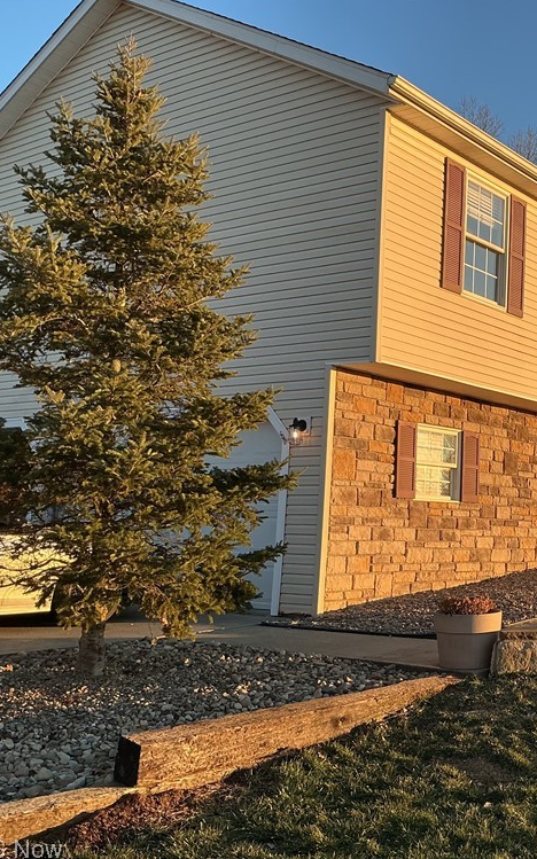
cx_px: 537
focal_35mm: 42
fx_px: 984
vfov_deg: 47.2
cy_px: 435
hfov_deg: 28.6
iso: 25
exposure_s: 1/574
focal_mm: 3
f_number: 1.8
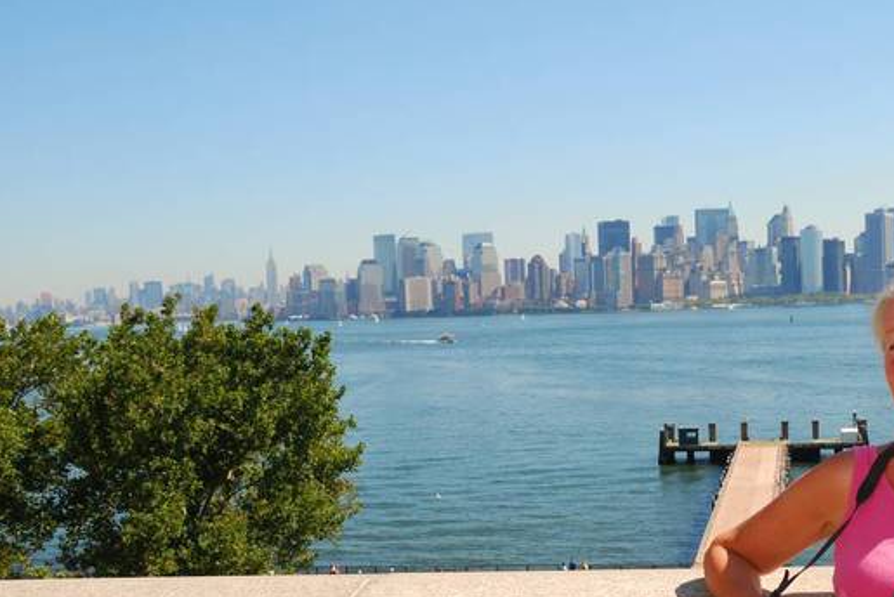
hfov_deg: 37.1
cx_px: 604
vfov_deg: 25.5
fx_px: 1317
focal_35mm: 53
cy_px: 344
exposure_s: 1/100
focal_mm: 26
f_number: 13
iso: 100
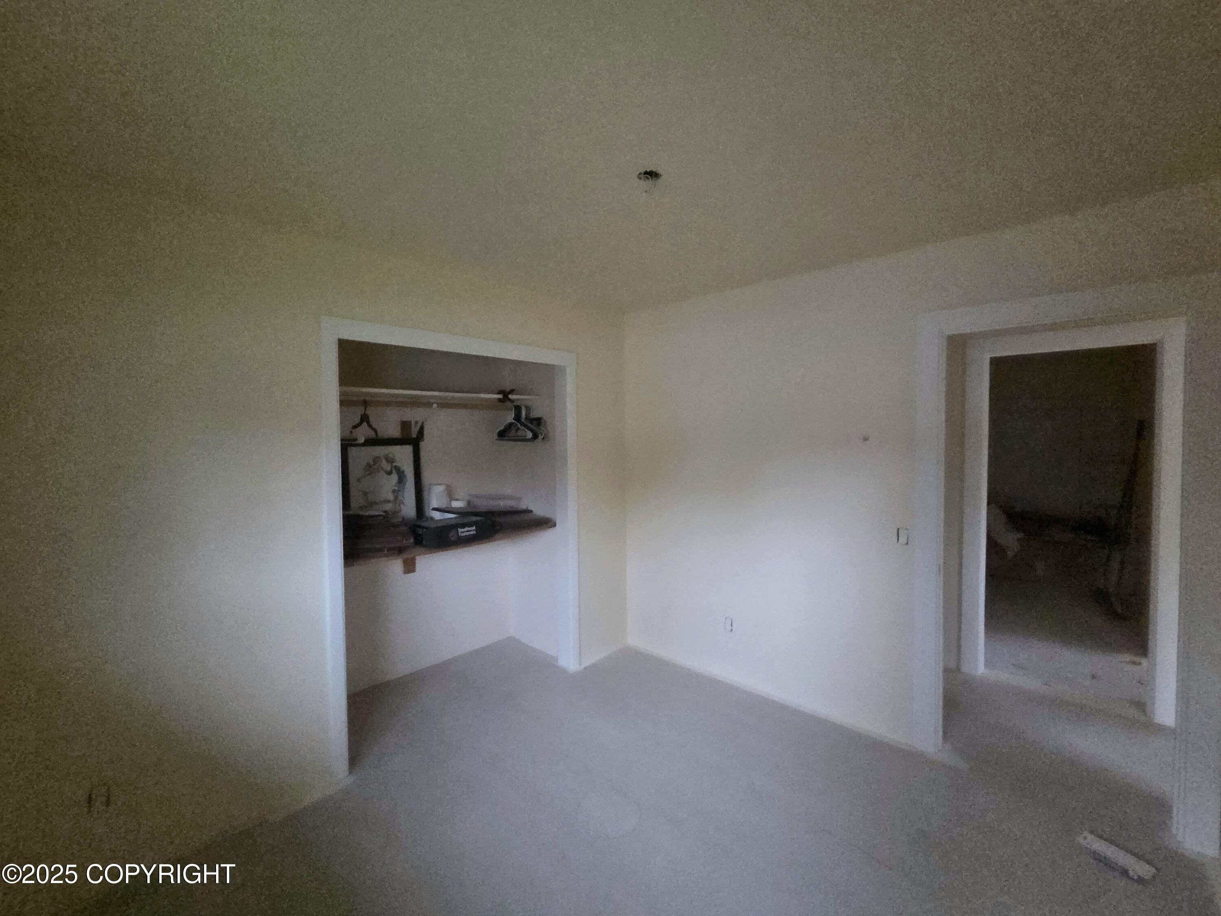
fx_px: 459
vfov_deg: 89.9
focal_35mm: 13
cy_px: 458
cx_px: 610
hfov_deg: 106.2
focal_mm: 2.2
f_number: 2.2
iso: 1250
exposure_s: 1/40
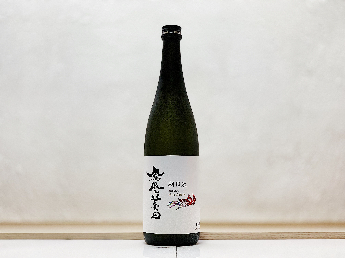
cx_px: 172
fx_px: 518
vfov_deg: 28.0
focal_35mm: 52
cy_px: 129
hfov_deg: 36.8
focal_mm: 6
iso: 125
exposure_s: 1/116
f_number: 2.4
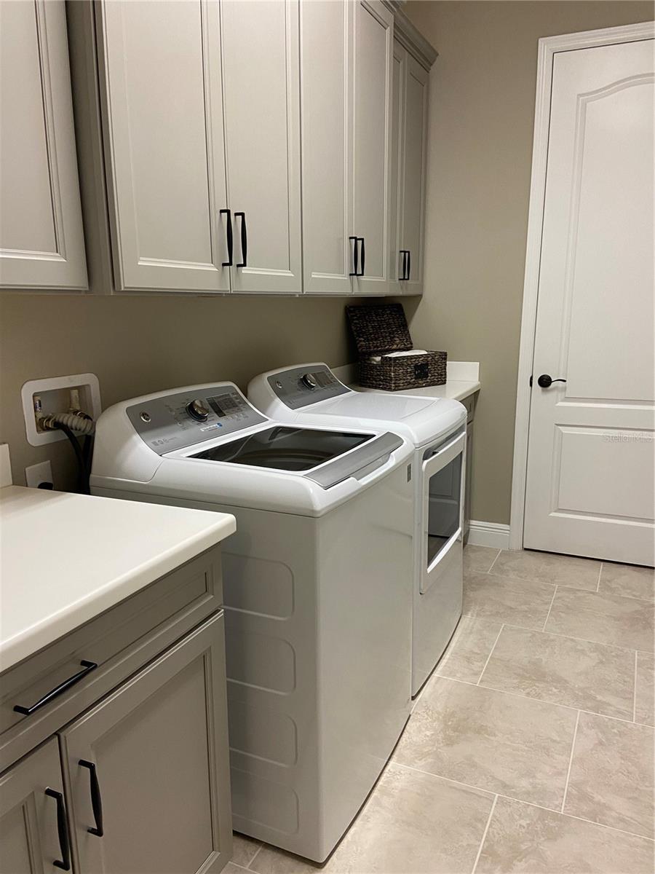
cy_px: 437
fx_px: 656
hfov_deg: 53.1
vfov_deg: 67.3
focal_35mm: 26
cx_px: 328
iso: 125
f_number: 1.8
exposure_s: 1/57
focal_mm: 4.25
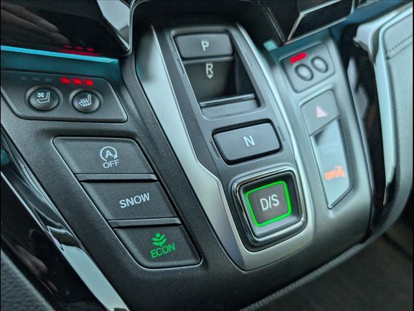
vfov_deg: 56.8
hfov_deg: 71.6
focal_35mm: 24
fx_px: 287
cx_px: 207
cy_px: 156
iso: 44
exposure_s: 1/476
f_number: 1.68
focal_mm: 6.9
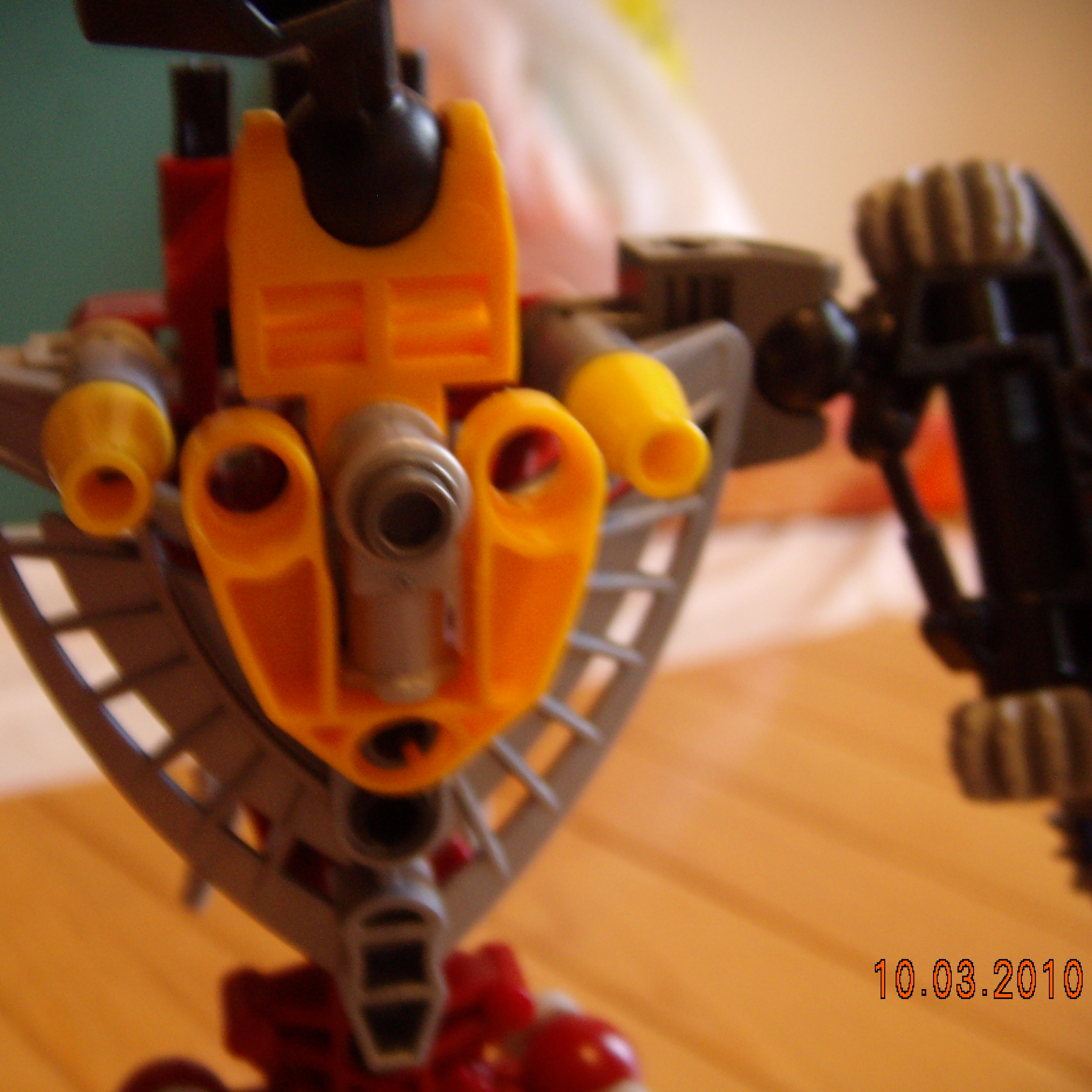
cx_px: 414
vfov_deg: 37.6
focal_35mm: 45
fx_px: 1606
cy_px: 545
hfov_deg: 37.3
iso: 100
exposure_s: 1/8.51
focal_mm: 6.4
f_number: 3.5
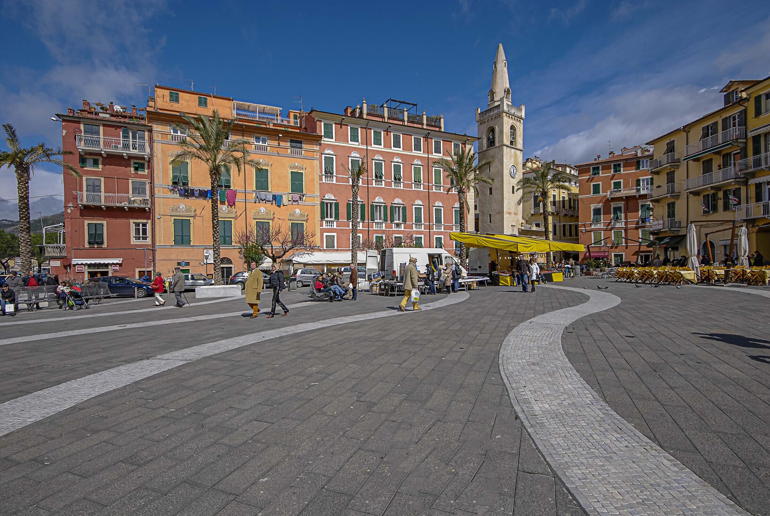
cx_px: 385
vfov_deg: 67.5
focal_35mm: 18
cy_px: 258
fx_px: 385
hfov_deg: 89.9
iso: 200
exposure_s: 1/200
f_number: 14
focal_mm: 12
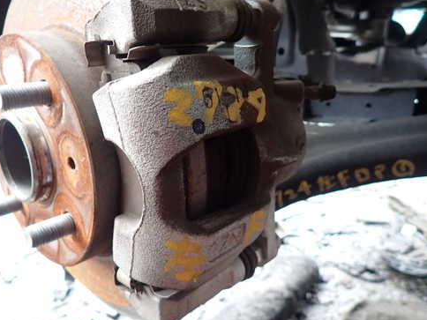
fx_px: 382
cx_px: 195
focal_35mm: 31
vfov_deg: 45.4
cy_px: 156
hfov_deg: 58.3
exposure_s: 1/50
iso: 200
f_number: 2
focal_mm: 4.5
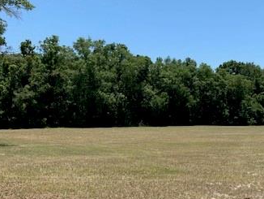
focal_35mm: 51
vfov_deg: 28.4
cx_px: 189
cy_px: 137
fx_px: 389
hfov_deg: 36.8
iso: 25
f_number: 1.8
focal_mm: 4.25
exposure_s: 1/1916
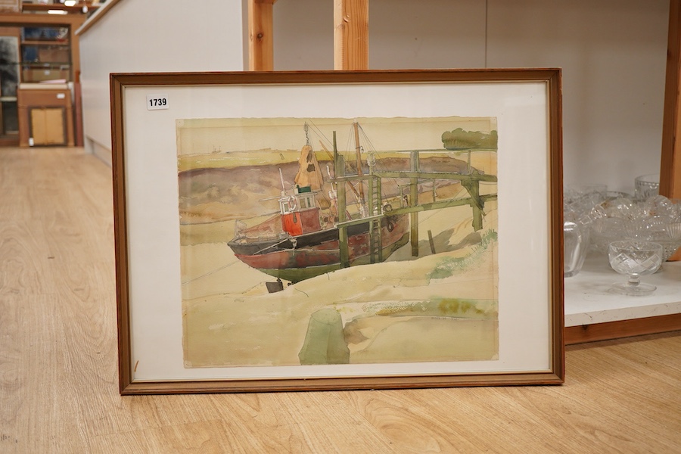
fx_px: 851
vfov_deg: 29.9
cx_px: 340
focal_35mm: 45
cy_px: 227
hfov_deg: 43.6
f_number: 5
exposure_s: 1/125
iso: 1250
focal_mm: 30
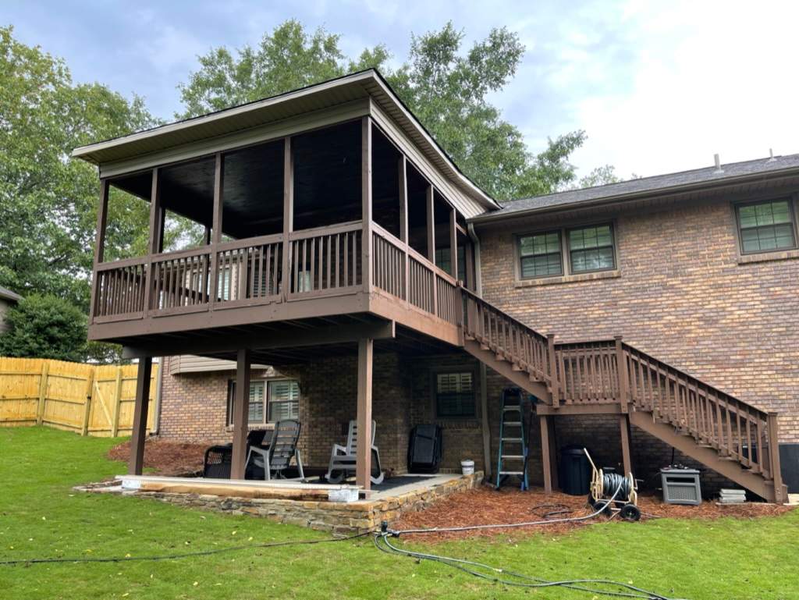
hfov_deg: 67.3
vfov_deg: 53.1
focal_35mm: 26
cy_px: 300
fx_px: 600
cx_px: 400
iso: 32
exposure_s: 1/265
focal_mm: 5.1
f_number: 1.6
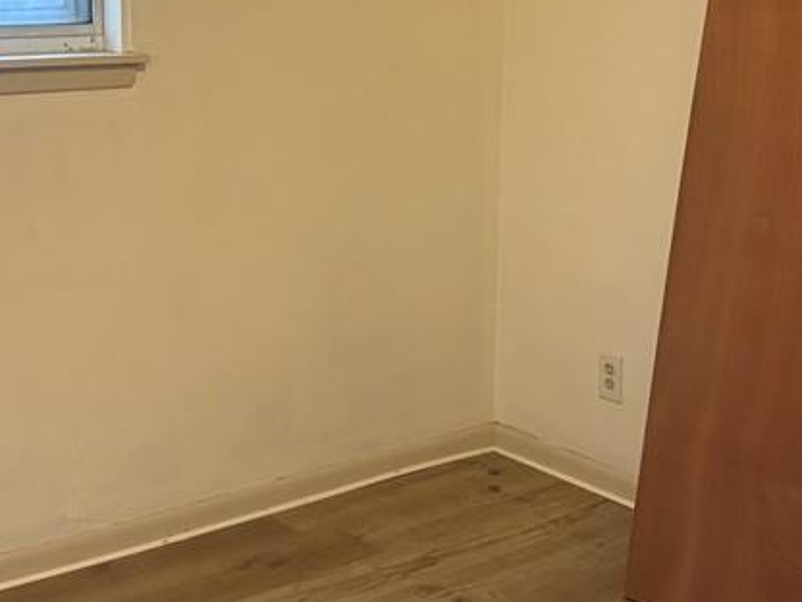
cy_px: 166
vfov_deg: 22.8
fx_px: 1483
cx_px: 380
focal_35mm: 64
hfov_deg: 30.3
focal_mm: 5.96
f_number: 1.6
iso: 250
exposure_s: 1/60
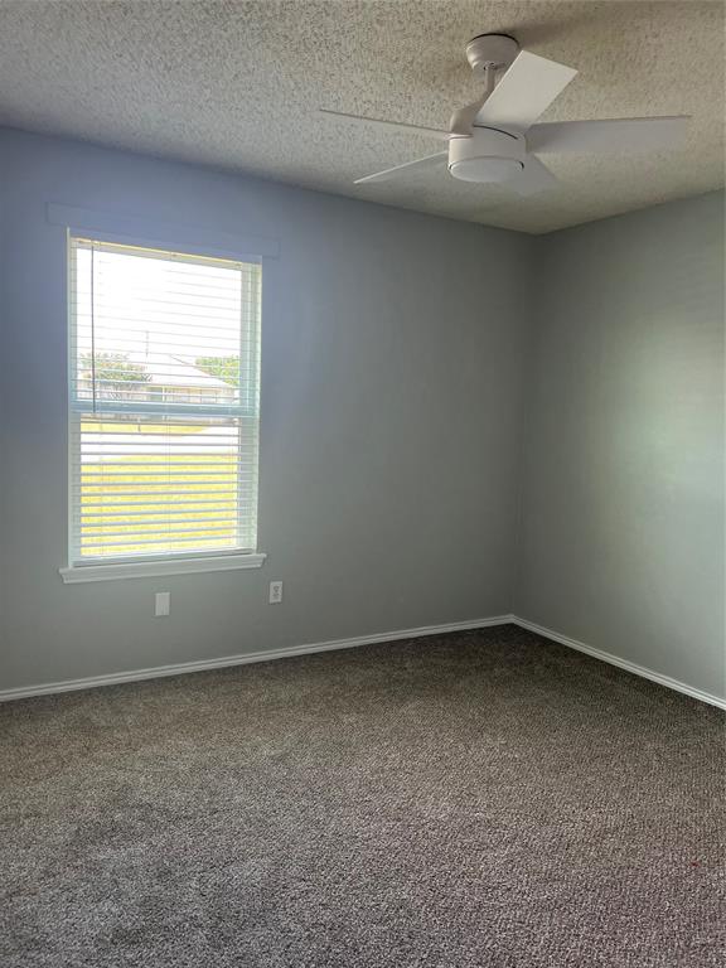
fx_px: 727
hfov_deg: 53.1
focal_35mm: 26
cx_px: 363
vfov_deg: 67.3
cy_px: 484
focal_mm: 5.7
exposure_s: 1/120
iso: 100
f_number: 1.5
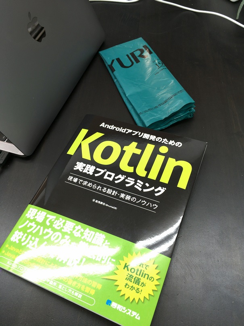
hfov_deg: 48.2
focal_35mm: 29
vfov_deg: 61.7
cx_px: 122
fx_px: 273
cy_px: 163
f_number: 2.2
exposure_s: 1/30
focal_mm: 4.15
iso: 64
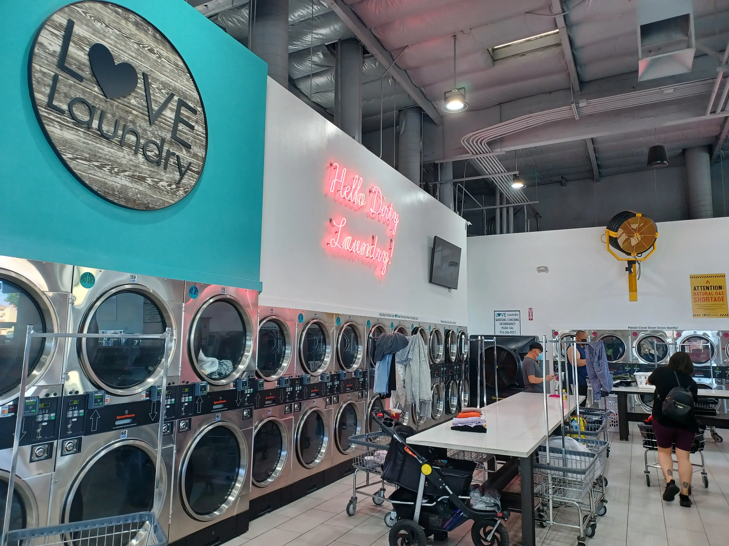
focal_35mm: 25
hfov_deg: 69.4
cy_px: 273
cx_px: 364
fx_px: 526
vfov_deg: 54.9
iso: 250
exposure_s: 1/59
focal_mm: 4.6
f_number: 1.8
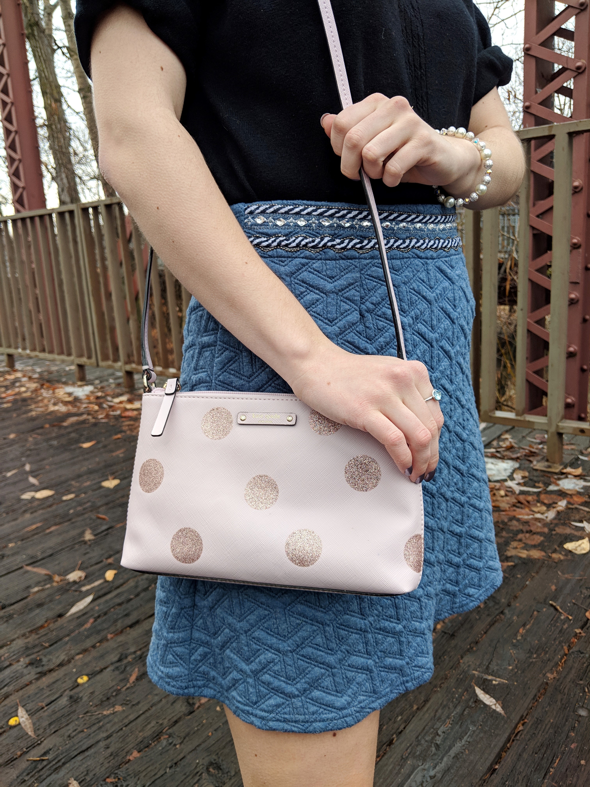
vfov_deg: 65.3
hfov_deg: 51.4
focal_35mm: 27
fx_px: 614
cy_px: 394
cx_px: 295
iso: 50
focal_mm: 4.44
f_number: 1.8
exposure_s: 1/308
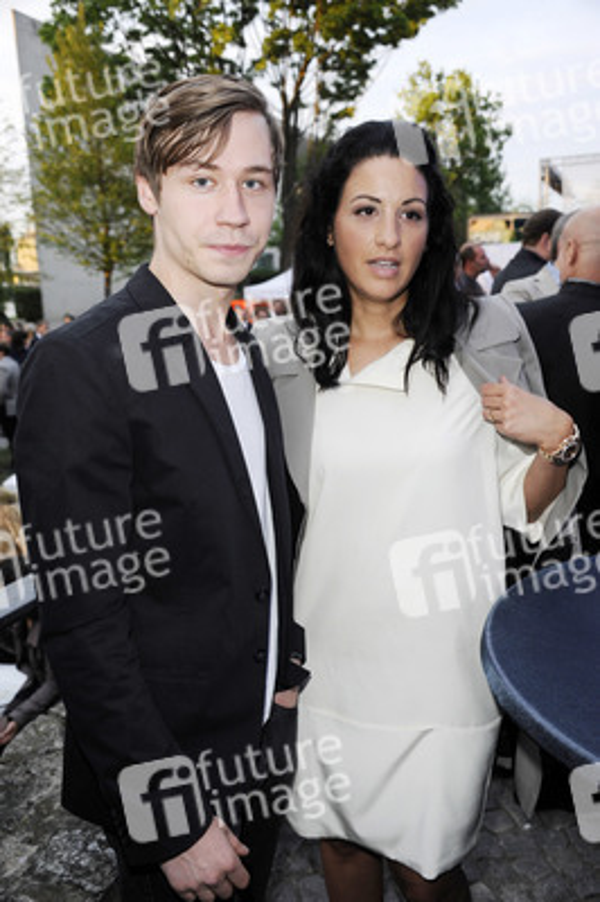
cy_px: 451
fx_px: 851
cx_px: 300
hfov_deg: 38.8
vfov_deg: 55.8
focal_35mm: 34
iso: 640
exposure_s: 1/160
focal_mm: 34
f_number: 5.6
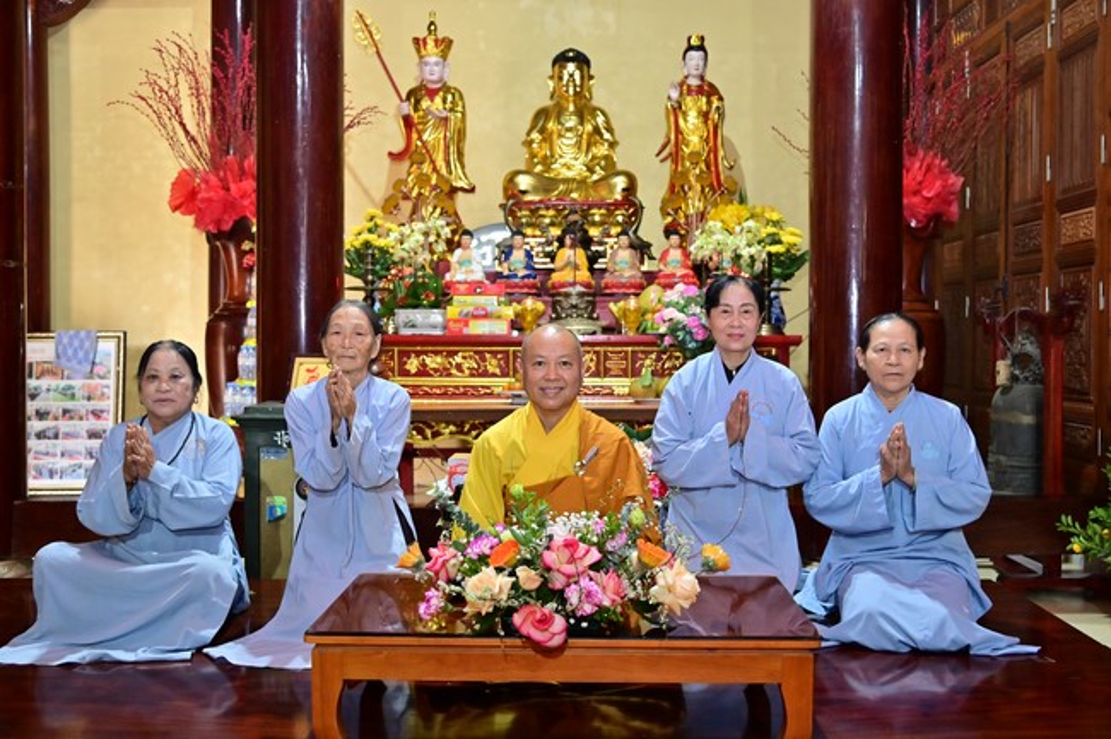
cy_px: 370
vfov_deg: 35.0
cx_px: 556
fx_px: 1172
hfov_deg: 50.7
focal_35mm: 38
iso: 3200
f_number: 4.5
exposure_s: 1/100
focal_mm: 38
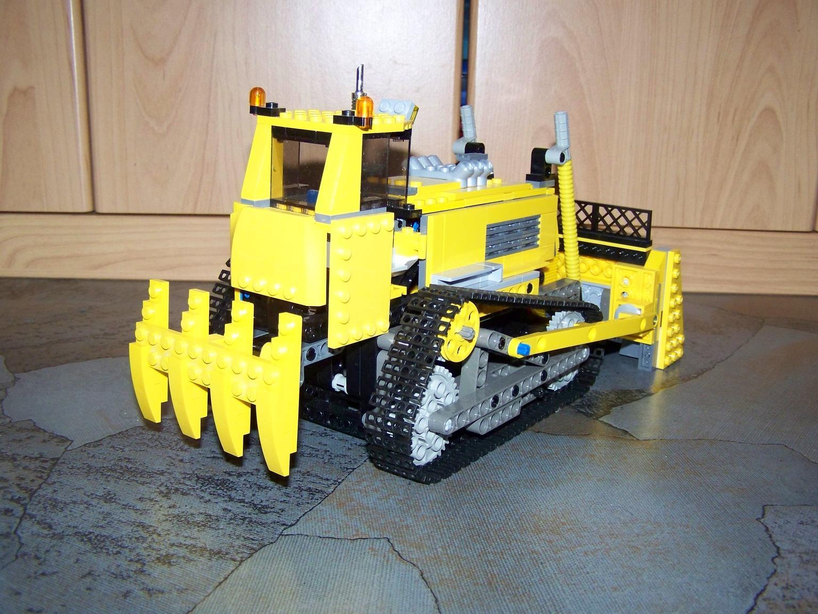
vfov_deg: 37.7
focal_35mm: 38
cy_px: 307
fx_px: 898
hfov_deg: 49.0
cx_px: 409
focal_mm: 6.3
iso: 200
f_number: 2.8
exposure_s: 1/30
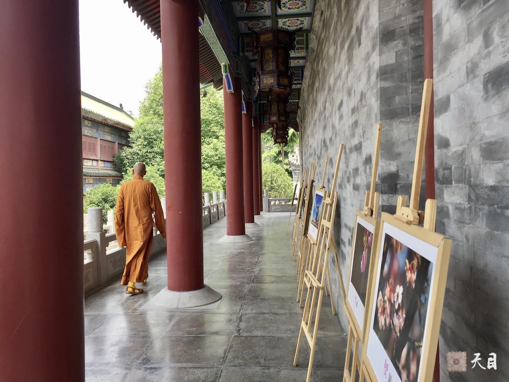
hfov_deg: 61.7
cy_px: 191
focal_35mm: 29
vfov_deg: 48.2
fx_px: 426
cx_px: 254
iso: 32
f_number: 2.2
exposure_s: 1/341
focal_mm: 4.15
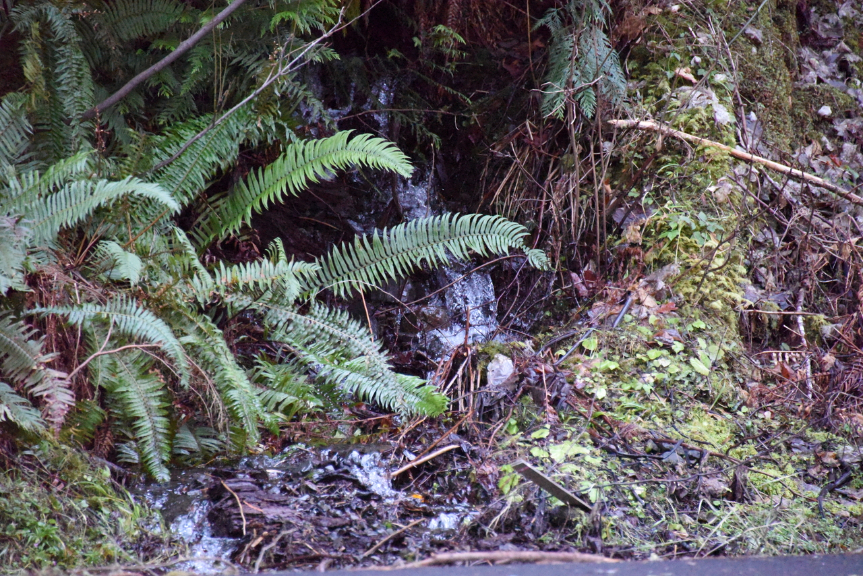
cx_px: 432
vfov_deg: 4.6
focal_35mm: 300
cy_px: 288
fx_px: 7193
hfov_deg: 6.9
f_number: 6.3
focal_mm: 300
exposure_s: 1/640
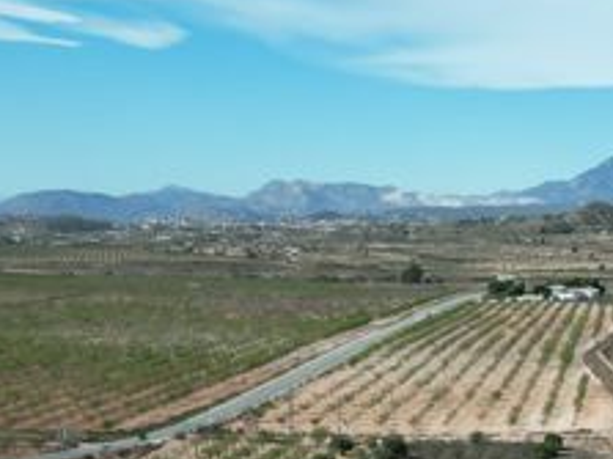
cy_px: 605
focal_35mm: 76
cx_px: 546
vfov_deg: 18.0
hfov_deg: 24.9
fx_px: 1345
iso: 100
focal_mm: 6.72
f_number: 1.7
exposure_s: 1/3000
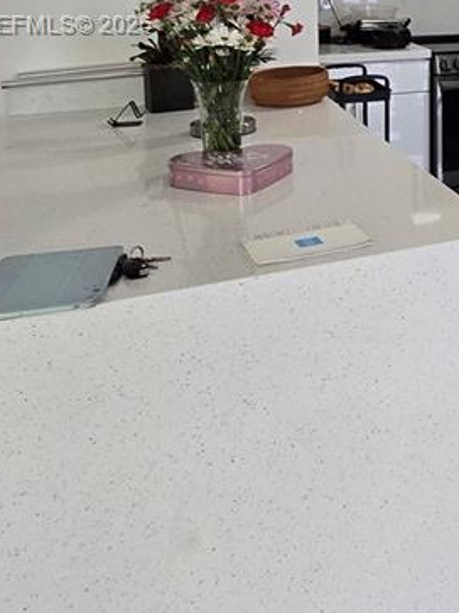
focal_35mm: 43
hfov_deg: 27.8
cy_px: 27
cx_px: 599
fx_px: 761
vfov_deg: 39.6
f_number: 2.2
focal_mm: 2.2
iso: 160
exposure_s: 1/60
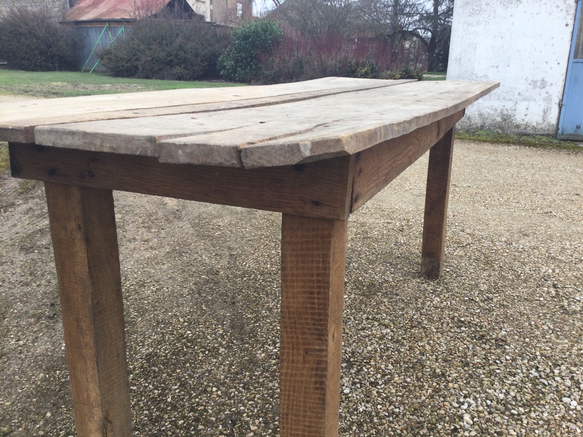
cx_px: 292
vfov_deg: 45.4
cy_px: 218
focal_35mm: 31
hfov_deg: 58.4
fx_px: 522
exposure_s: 1/103
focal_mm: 3.3
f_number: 2.4
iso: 25
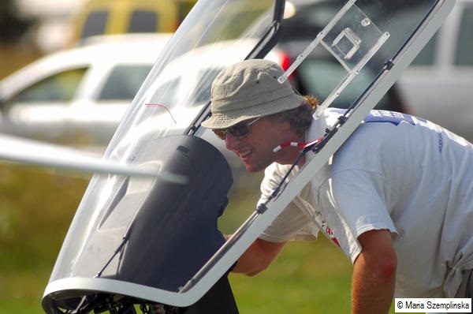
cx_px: 236
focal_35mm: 300
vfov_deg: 4.6
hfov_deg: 6.9
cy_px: 157
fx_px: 3935
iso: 400
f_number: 2.8
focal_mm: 200
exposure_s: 1/8000
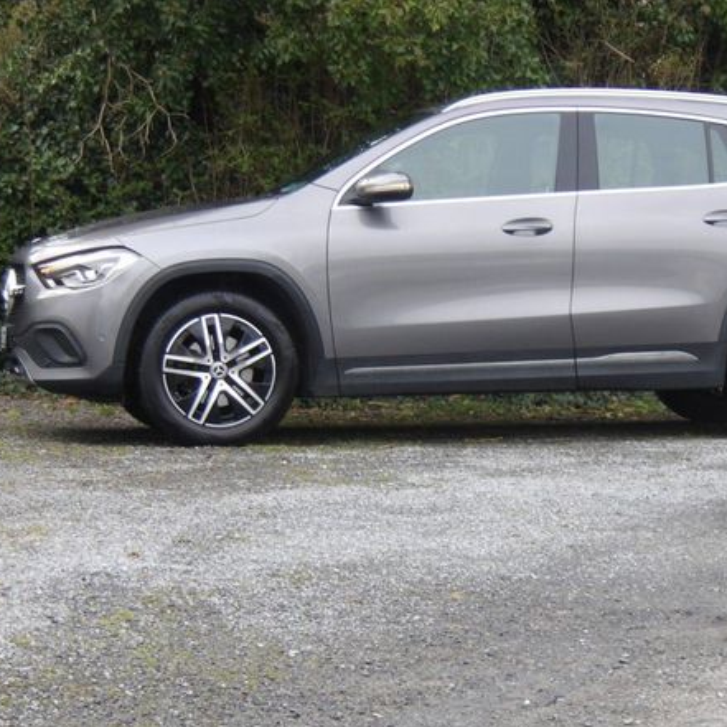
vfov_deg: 13.4
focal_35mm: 130
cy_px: 369
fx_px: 3089
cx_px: 470
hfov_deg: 13.4
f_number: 6.6
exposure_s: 1/54
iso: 100
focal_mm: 19.6
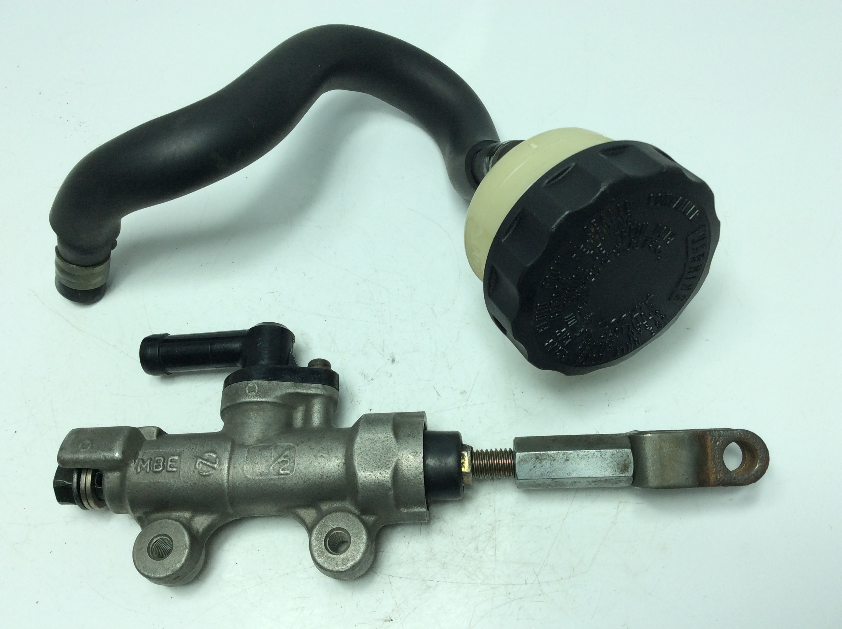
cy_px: 314
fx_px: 777
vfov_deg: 44.1
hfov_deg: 56.9
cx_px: 421
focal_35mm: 32
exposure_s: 1/381
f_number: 2.4
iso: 32
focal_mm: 3.3
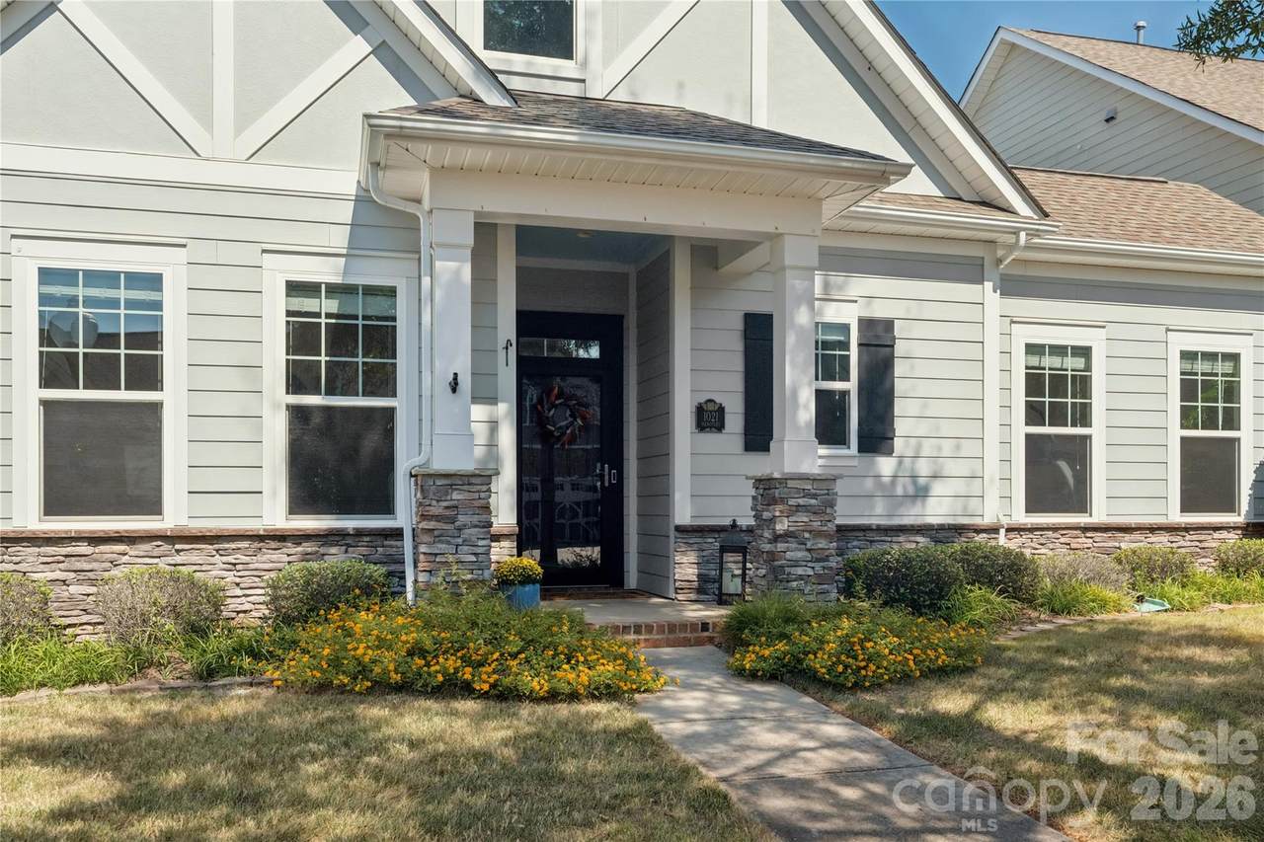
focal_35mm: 30
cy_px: 421
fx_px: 1053
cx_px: 632
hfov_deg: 61.9
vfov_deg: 43.6
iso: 250
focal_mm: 30
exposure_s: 1/1600
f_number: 7.1
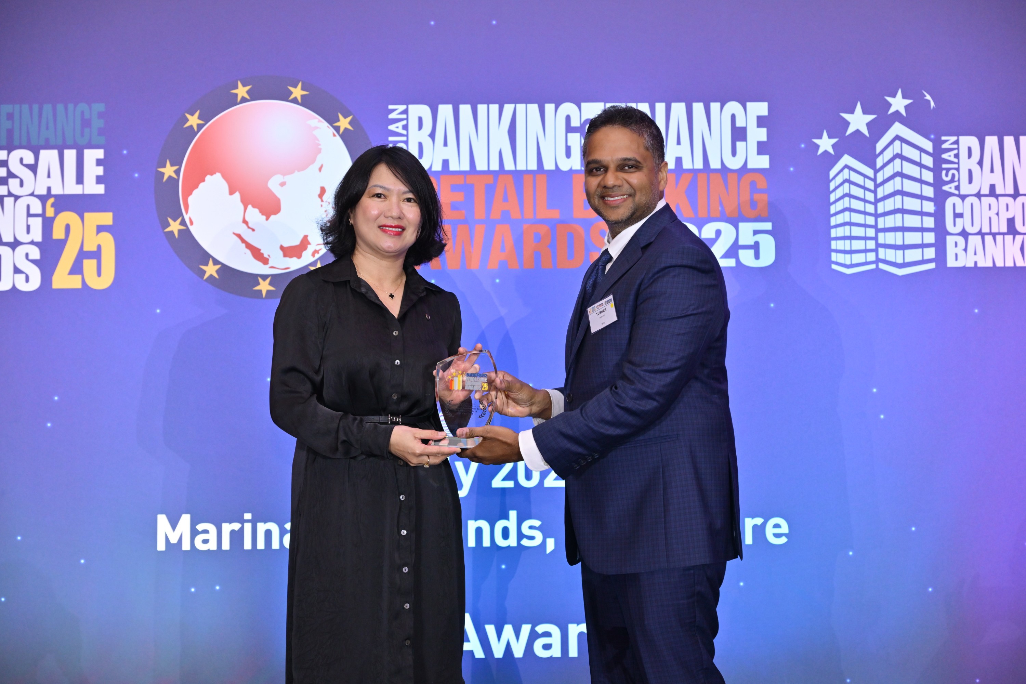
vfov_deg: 21.9
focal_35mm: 62
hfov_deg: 32.4
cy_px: 342
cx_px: 513
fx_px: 1767
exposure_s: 1/161
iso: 1600
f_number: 4.5
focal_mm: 62
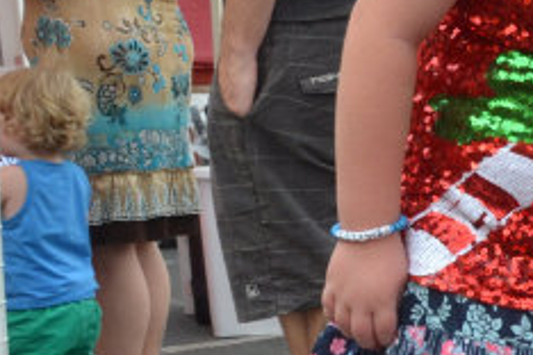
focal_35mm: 118
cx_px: 763
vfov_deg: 11.6
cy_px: 247
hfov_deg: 16.1
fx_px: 1747
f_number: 13
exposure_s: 1/80
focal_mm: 18
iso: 500
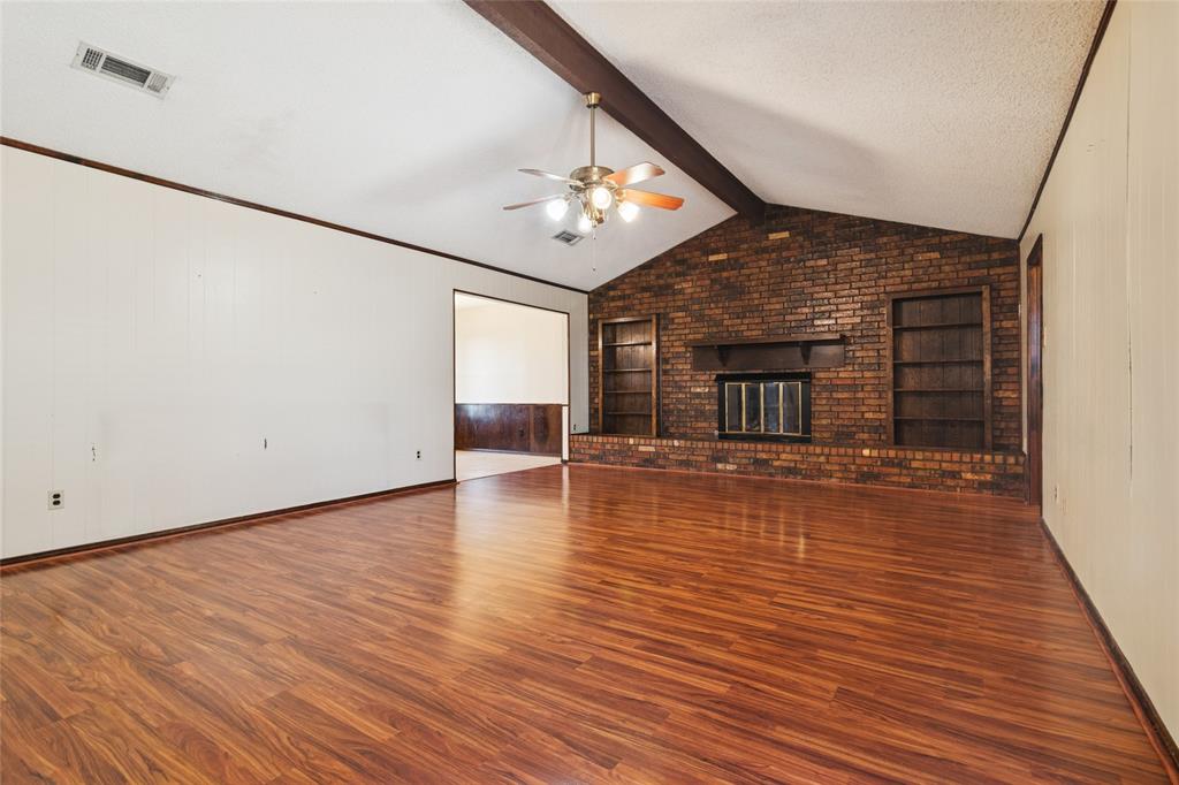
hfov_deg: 95.0
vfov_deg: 72.0
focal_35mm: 16
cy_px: 392
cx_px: 590
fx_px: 540
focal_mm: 11
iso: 320
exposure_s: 1/4
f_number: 9
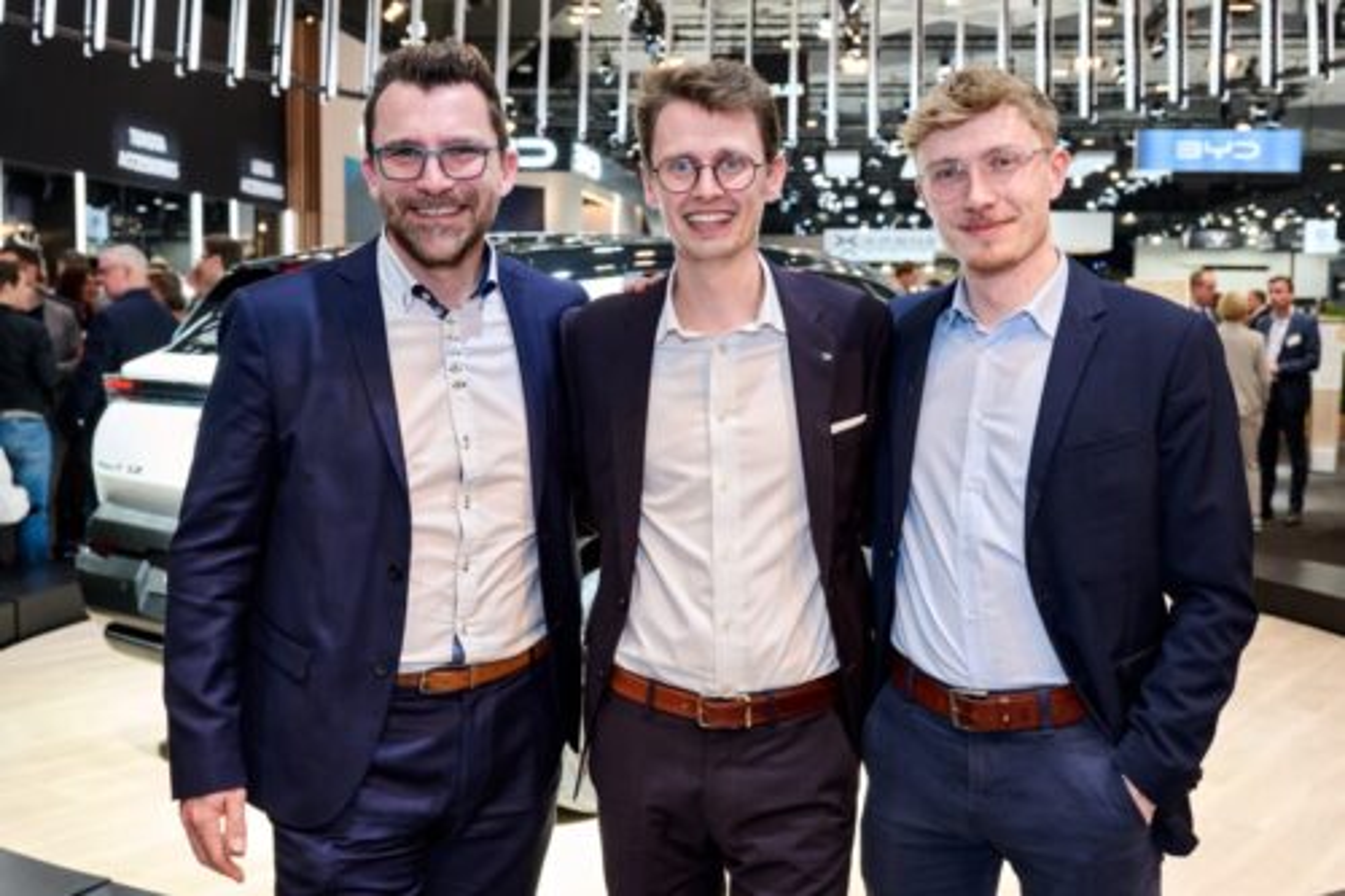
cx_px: 672
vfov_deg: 37.8
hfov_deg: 54.5
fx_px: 1307
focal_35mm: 35
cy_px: 448
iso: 1250
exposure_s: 1/160
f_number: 5.6
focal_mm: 35
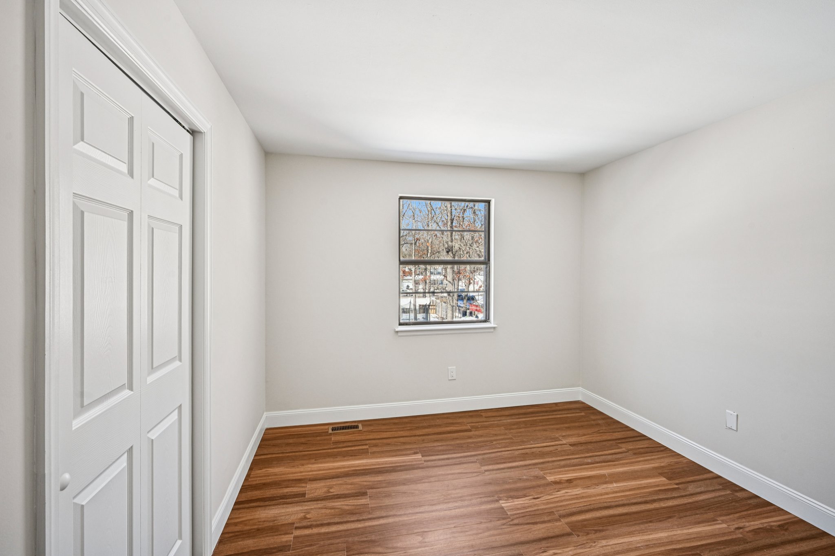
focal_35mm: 16
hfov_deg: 96.7
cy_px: 278
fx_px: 371
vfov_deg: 73.7
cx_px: 418
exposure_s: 1/80
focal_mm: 16
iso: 400
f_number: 8
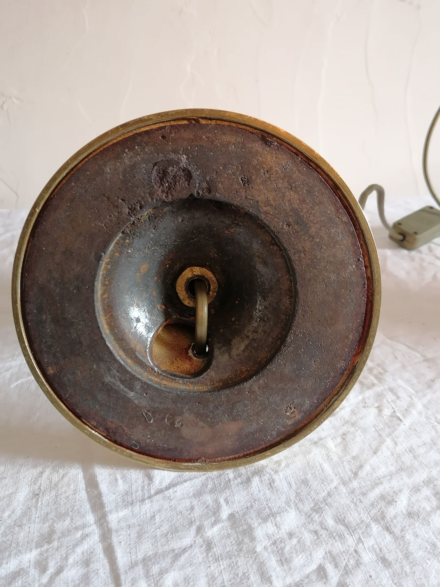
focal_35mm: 41
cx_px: 220
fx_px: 695
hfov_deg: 35.1
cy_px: 294
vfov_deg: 45.8
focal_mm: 5.4
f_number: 1.8
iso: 400
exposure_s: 1/33.3
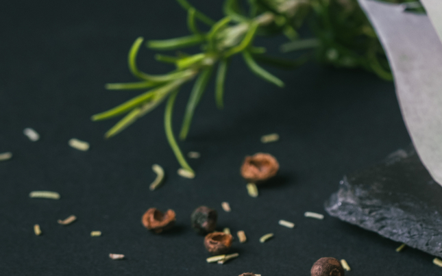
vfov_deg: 2.8
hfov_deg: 4.4
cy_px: -66
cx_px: 443
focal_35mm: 474
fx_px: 5709
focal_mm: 100
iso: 160
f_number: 5
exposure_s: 1/160
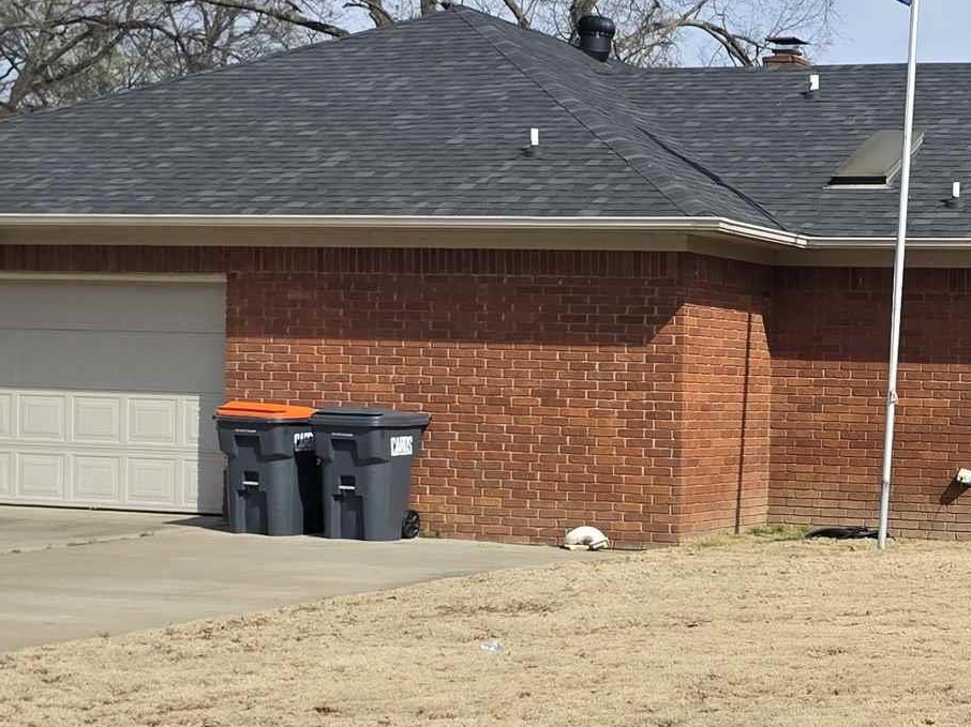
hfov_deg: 23.8
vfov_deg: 18.8
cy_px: 501
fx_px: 2187
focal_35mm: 78
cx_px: 1002
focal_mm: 6.3
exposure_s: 1/6809
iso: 80
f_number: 1.7
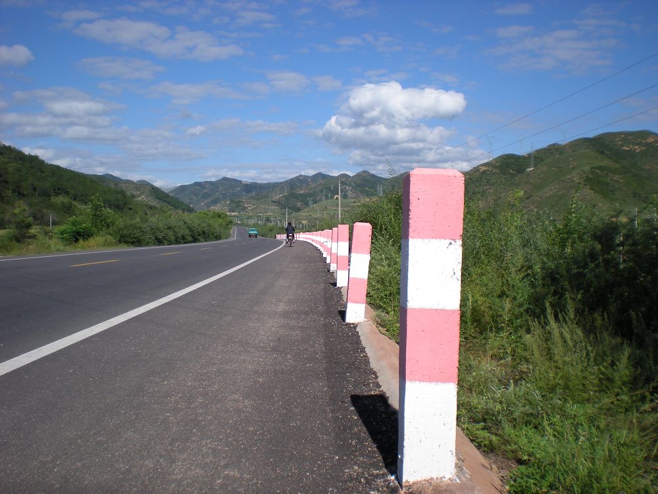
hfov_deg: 49.0
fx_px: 722
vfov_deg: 37.7
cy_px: 247
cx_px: 329
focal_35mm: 38
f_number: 4.6
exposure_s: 1/728
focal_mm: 6.3
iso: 64
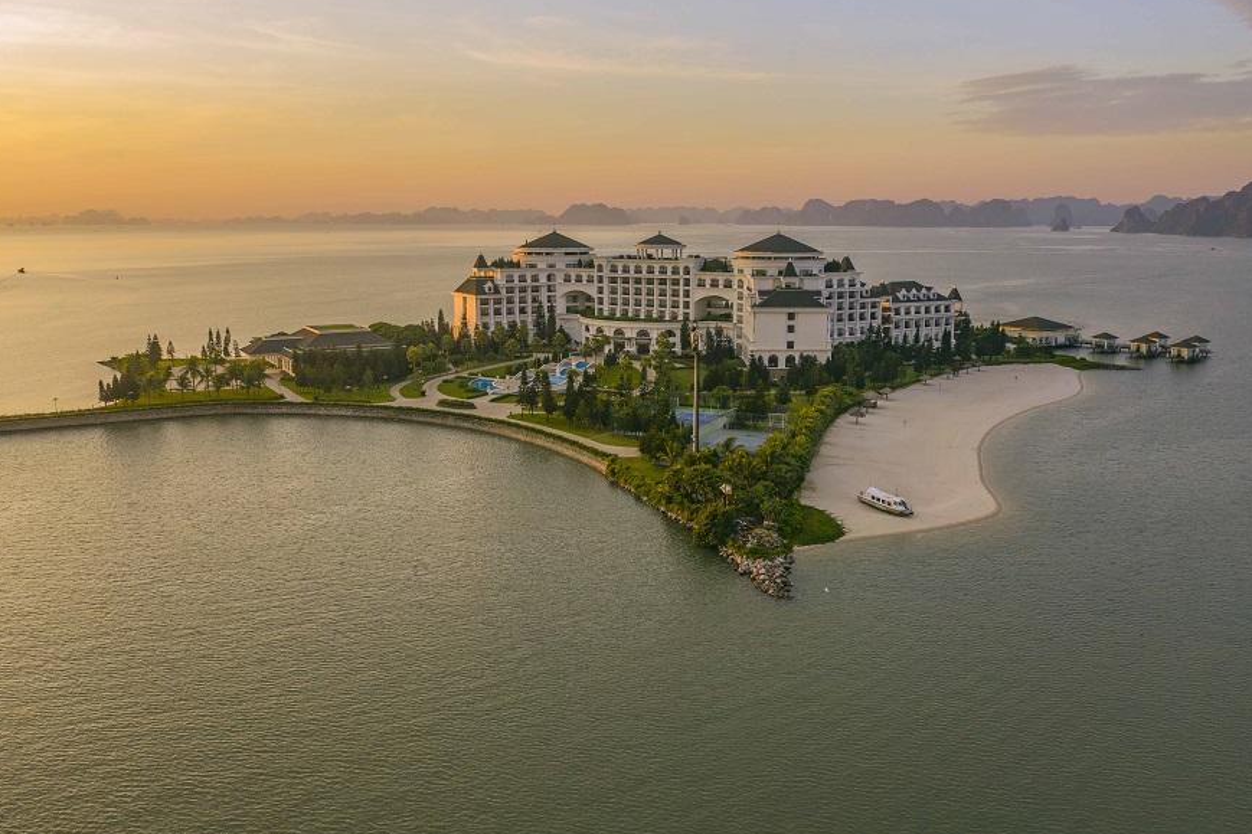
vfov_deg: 44.9
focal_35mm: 29
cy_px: 411
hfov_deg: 63.7
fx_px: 1008
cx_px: 615
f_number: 4.5
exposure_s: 1/120
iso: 100
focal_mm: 10.26
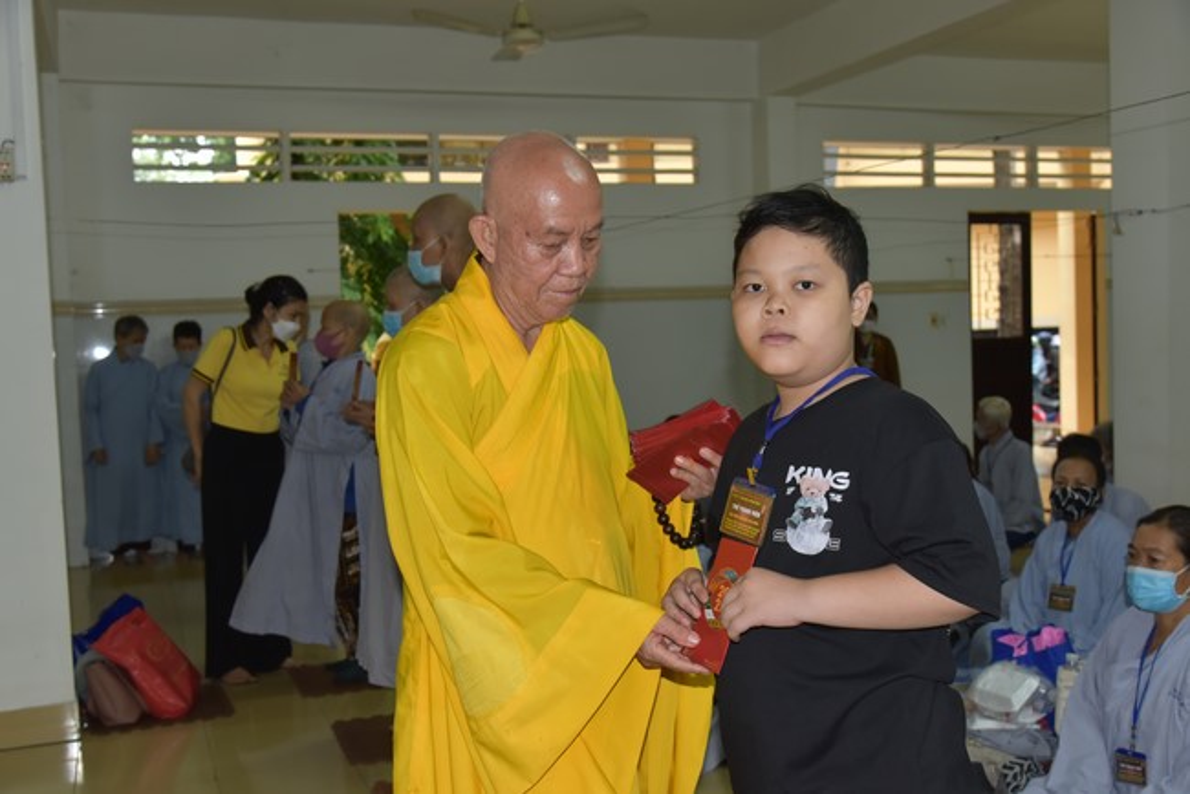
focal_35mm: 38
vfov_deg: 35.1
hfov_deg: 50.7
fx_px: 1257
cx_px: 595
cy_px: 397
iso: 1600
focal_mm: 38
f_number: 5.6
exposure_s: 1/60
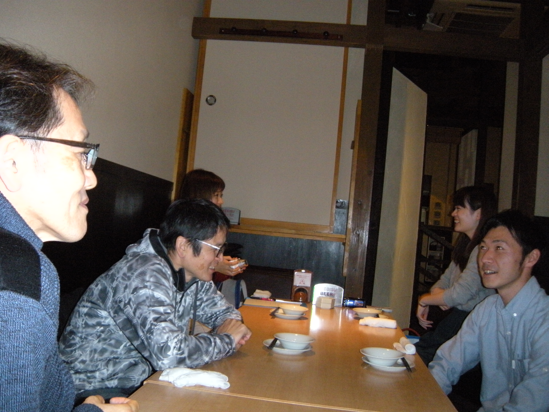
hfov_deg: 52.6
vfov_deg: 40.7
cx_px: 274
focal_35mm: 35
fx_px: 555
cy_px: 206
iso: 400
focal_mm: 5.9
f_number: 3.8
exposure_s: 1/60
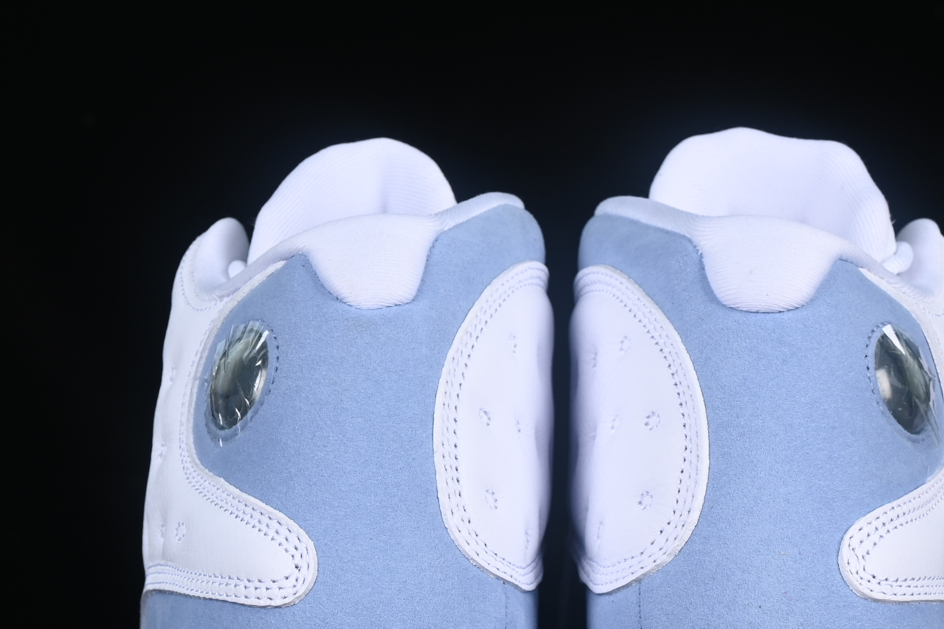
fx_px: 3619
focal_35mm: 138
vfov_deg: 9.9
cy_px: 485
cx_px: 569
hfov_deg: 14.9
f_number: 8
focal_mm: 50
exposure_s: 1/80
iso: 160
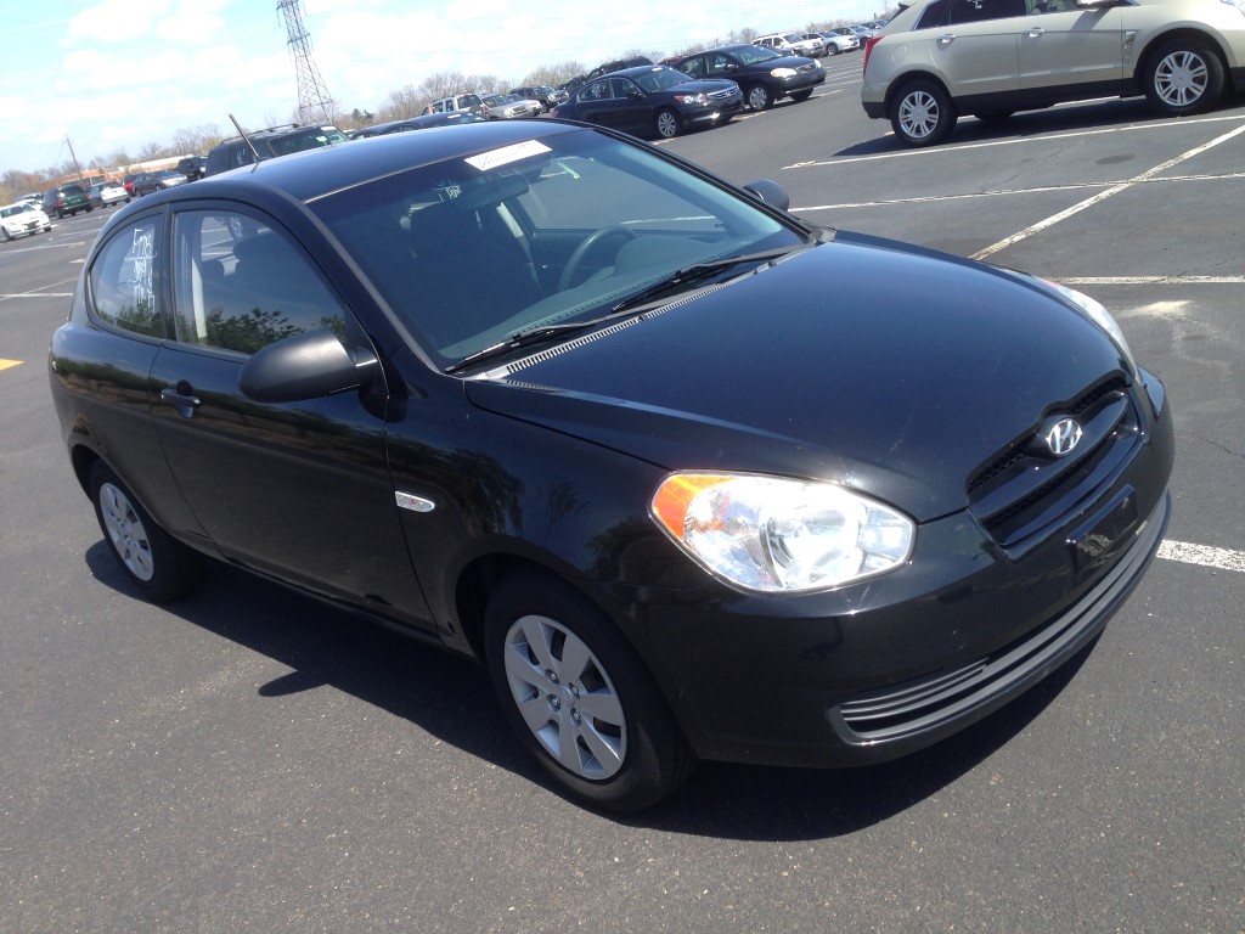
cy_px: 467
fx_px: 1187
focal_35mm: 33
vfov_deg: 42.9
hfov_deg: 55.4
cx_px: 622
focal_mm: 4.12
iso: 50
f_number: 2.4
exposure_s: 1/669
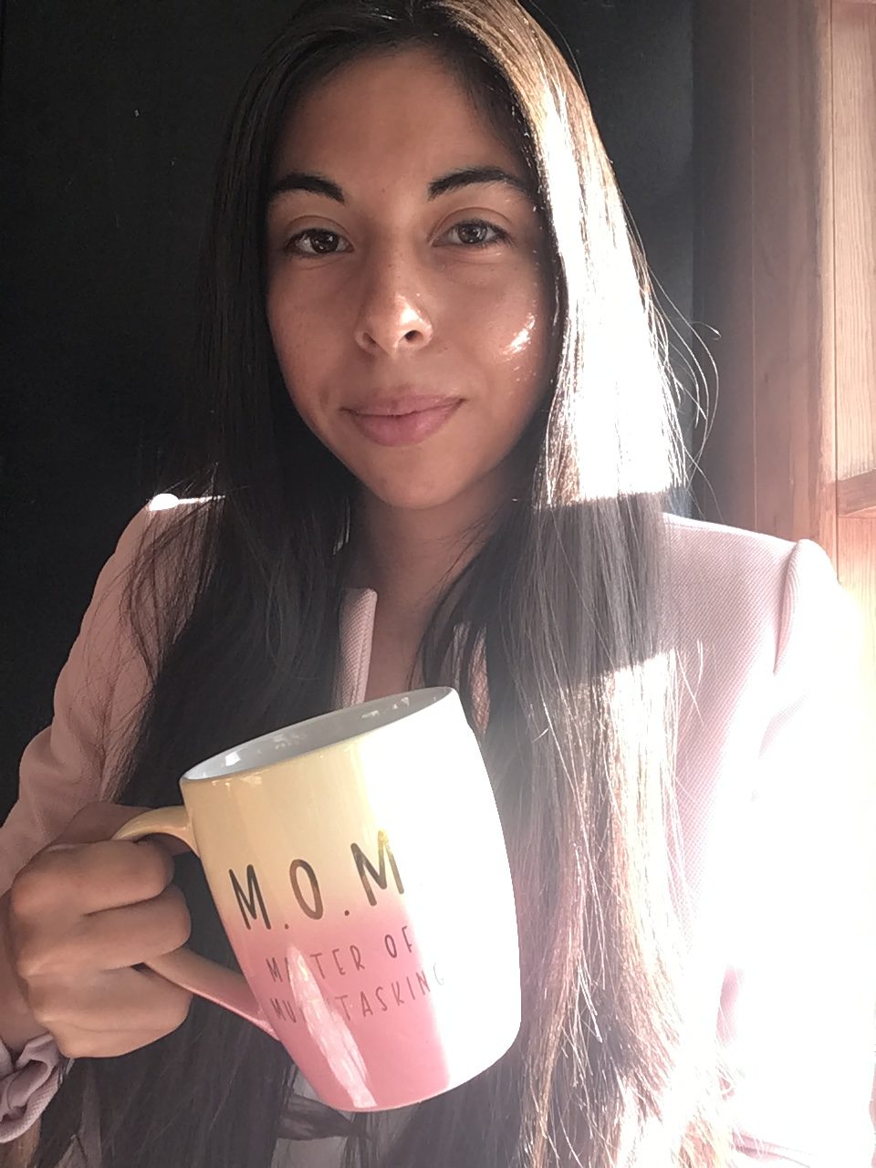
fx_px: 1046
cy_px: 584
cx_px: 438
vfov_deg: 58.4
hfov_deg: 45.4
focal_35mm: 31
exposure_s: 1/60
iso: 50
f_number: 2.4
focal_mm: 2.15
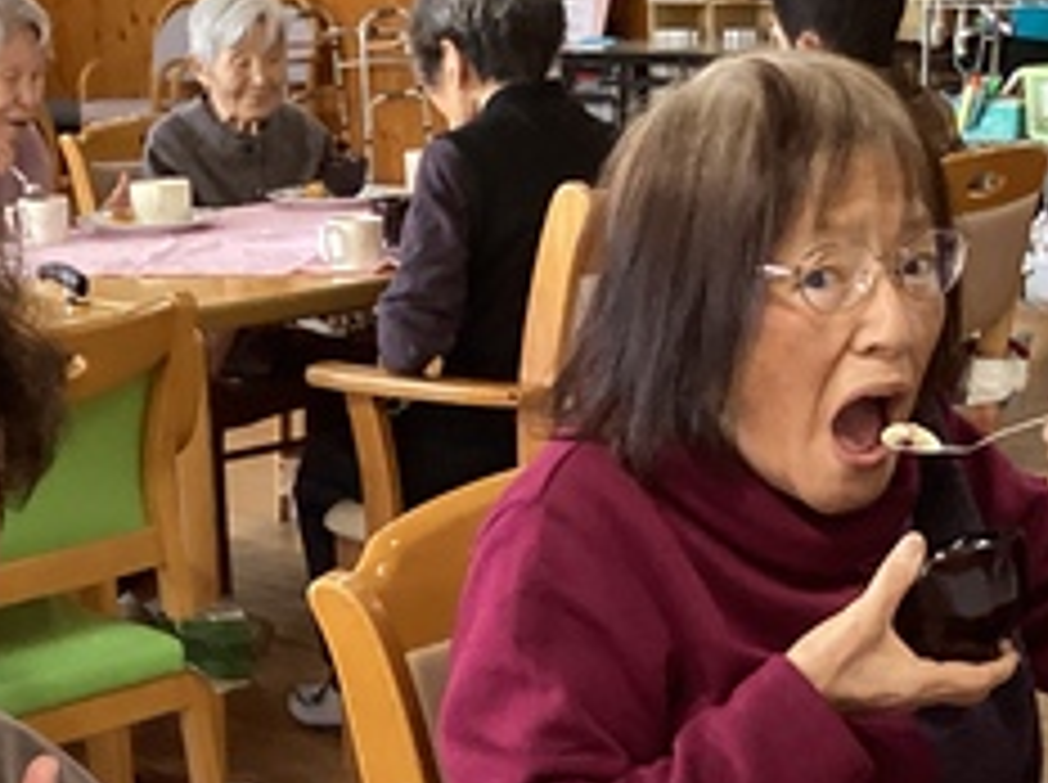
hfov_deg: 24.4
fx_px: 2418
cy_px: 968
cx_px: 423
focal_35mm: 80
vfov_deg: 17.4
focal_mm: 3.3
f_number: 2.4
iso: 160
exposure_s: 1/60
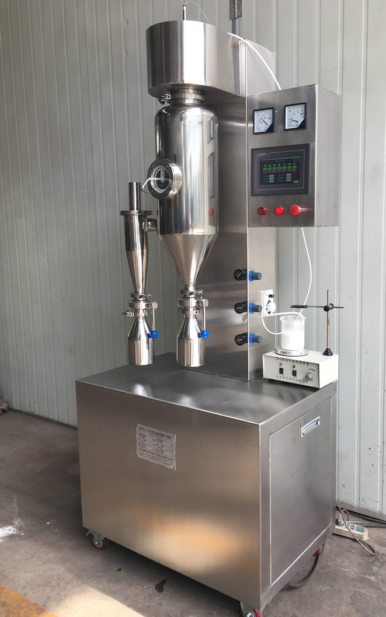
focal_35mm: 31
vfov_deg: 61.2
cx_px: 229
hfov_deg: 40.5
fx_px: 522
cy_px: 309
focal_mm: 4.15
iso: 25
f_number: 2.2
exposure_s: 1/100
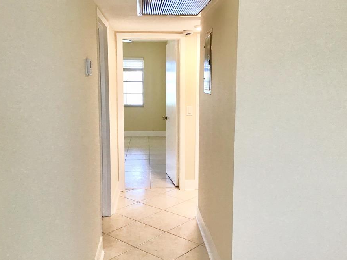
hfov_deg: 51.4
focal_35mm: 36
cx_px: 172
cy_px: 126
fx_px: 361
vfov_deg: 39.6
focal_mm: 3.3
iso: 40
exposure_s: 1/30
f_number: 2.4
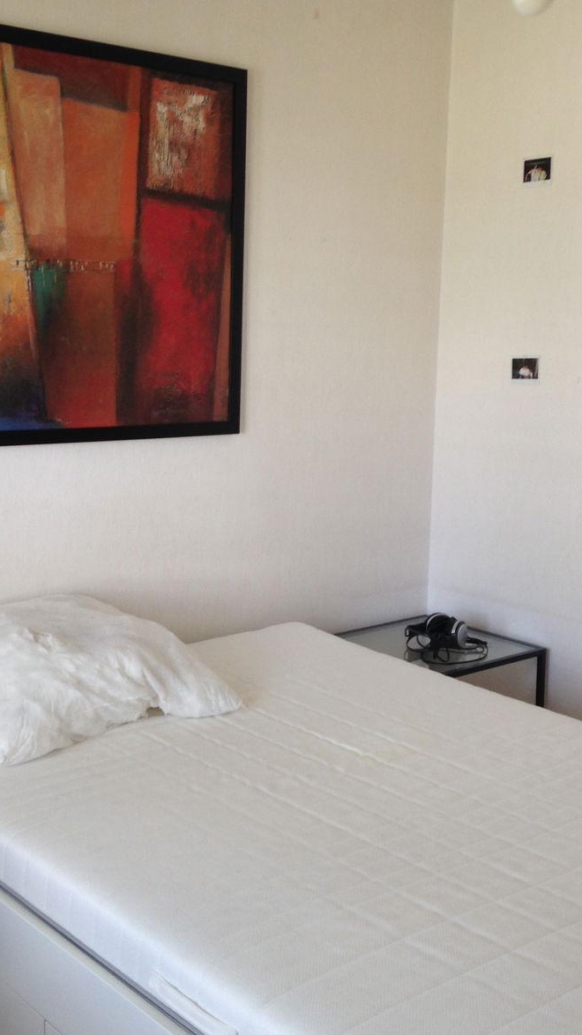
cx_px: 277
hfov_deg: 24.4
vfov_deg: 42.1
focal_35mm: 49
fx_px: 1345
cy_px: 521
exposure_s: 1/30
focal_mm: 4.12
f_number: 2.4
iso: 50
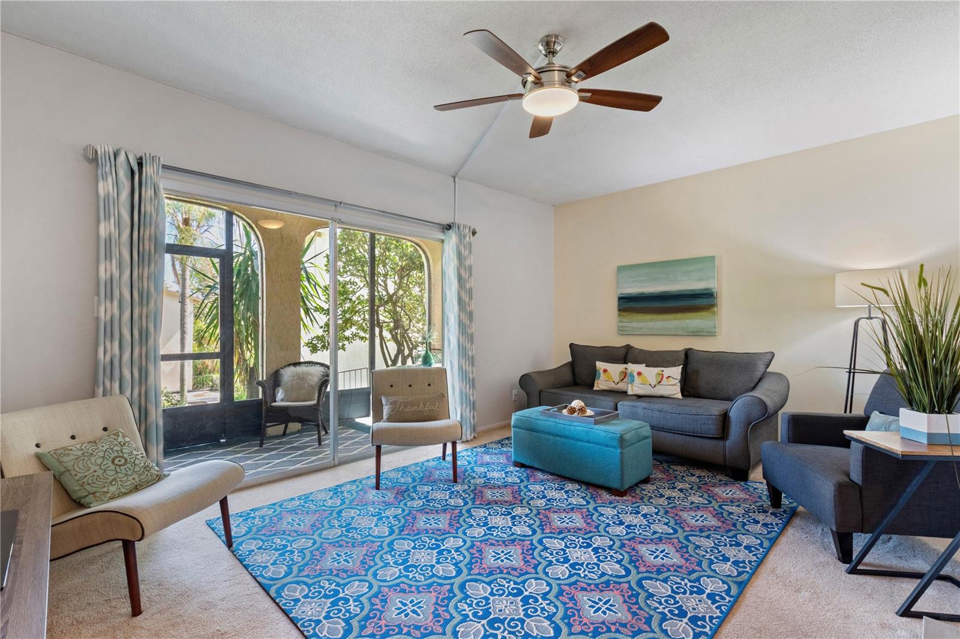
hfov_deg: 100.4
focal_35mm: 15
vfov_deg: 77.3
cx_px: 480
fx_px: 400
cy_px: 320
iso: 400
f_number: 8
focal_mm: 10
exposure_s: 1/6
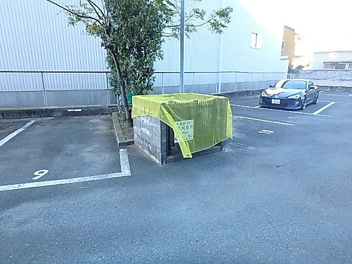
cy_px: 132
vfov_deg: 63.4
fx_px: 214
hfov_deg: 79.0
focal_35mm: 21
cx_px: 176
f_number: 3.5
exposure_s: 1/60
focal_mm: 3.7
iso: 160
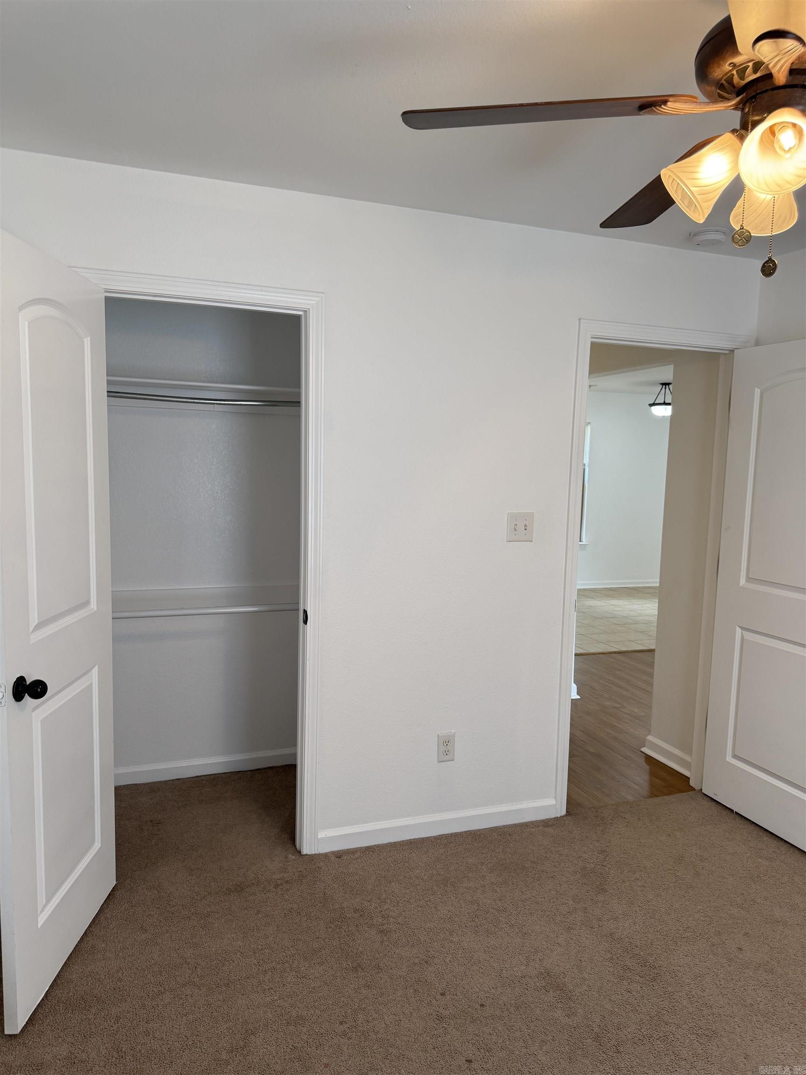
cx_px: 403
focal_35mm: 24
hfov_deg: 56.8
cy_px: 538
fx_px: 745
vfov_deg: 71.6
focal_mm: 6.76
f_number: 1.78
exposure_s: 1/120
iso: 125
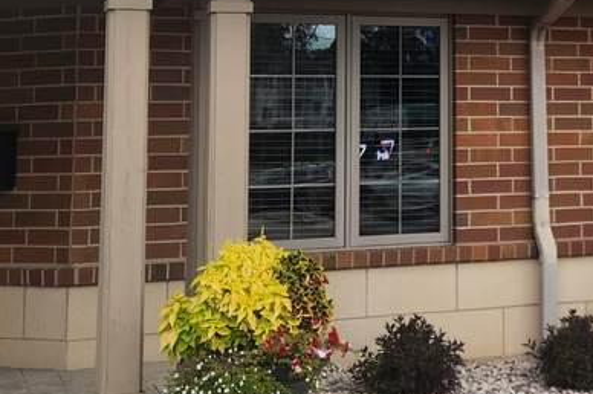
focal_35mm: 79
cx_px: 524
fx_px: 1300
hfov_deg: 25.0
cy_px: 2
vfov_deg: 16.9
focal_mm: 5.4
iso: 32
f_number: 1.8
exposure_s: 1/180
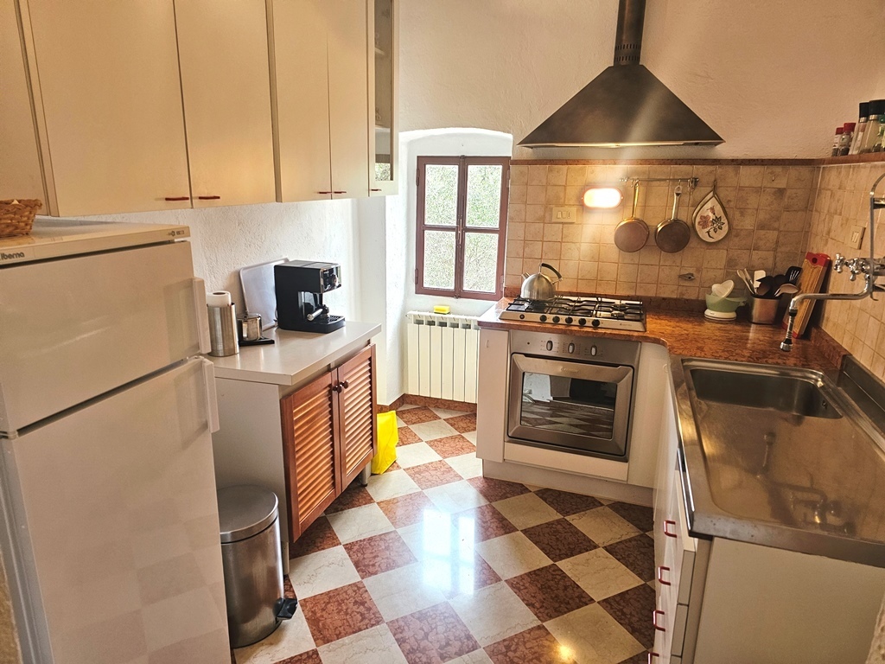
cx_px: 442
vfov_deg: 58.9
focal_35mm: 23
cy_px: 332
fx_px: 588
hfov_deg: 73.9
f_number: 1.7
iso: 250
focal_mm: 6.3
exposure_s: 1/180
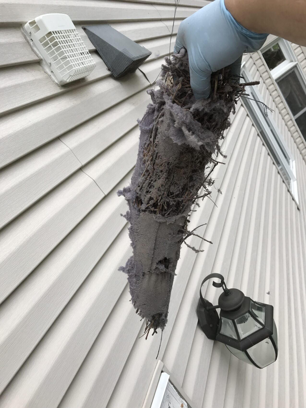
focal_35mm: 28
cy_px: 204
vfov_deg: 63.4
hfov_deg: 49.7
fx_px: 330
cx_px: 153
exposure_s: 1/939
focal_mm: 3.99
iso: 20
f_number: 1.8
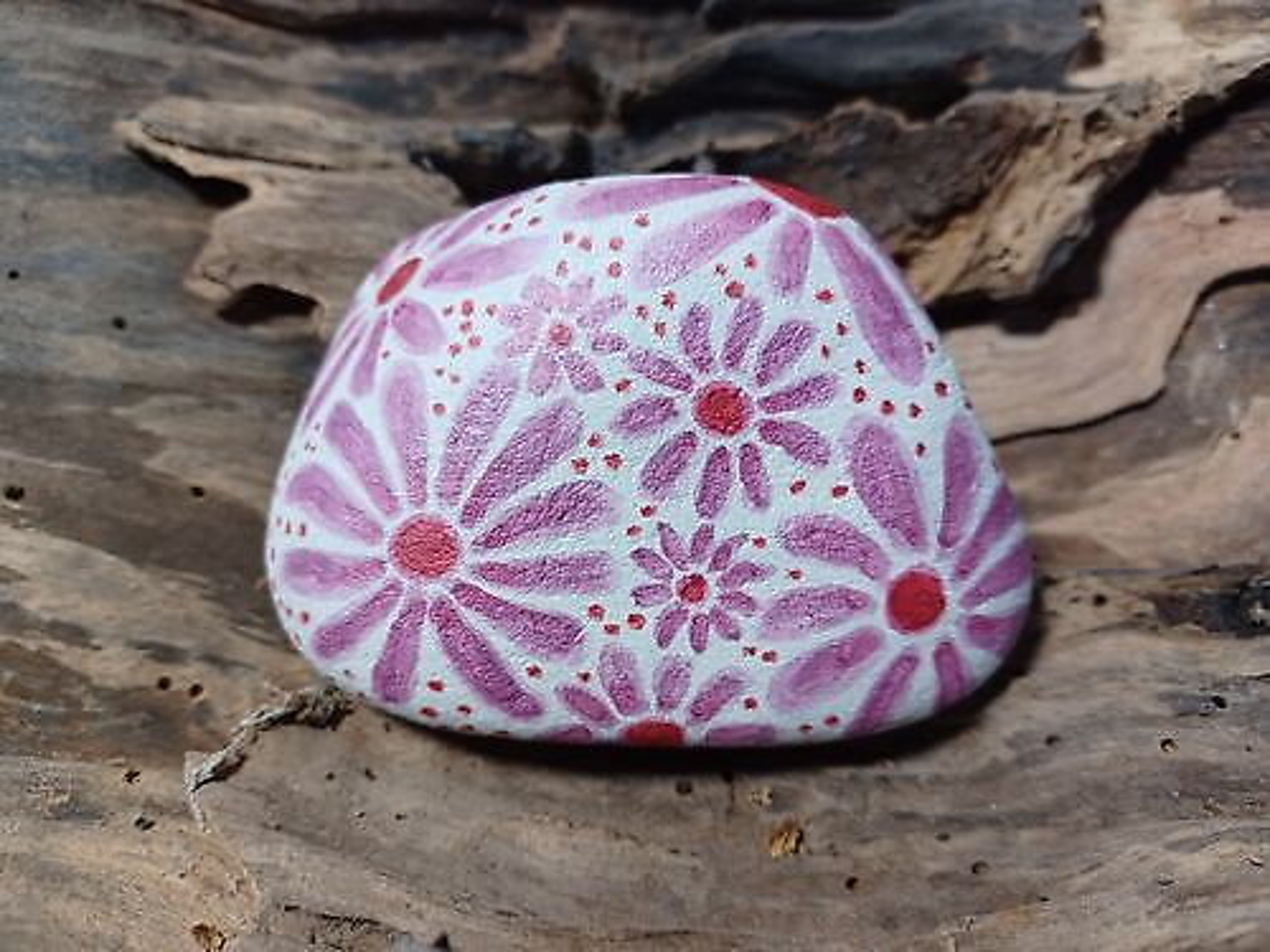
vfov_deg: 54.9
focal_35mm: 25
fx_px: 917
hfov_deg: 69.4
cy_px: 476
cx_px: 635
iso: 320
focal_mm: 4.6
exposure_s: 1/50
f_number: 1.8
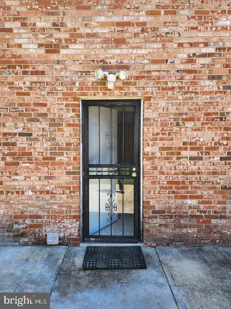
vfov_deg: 73.9
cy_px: 154
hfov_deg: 58.9
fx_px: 205
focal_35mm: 23
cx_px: 116
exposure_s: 1/180
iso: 20
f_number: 1.8
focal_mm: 6.4
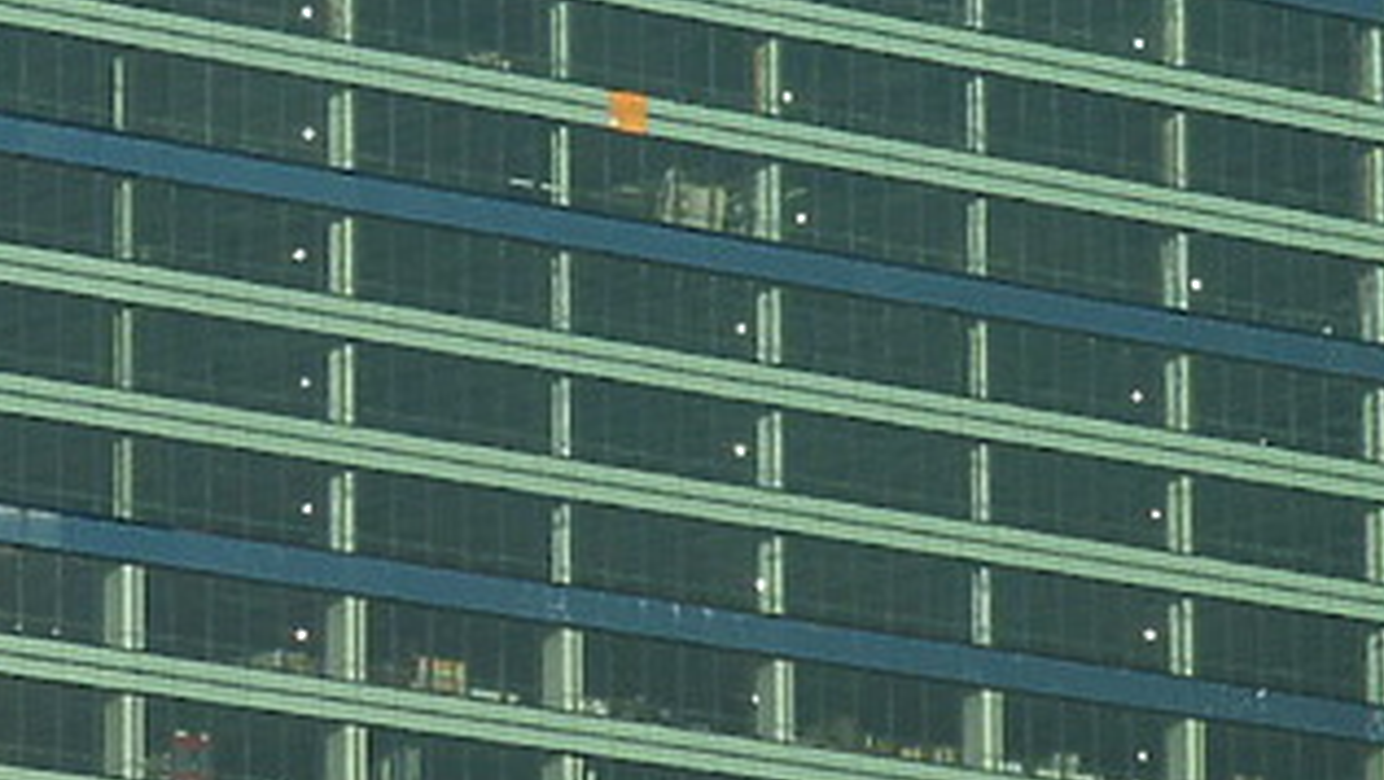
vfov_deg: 2.8
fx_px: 15822
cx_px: 228
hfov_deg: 5.0
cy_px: 59
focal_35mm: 431
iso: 64
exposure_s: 1/125
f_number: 8
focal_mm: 28.23
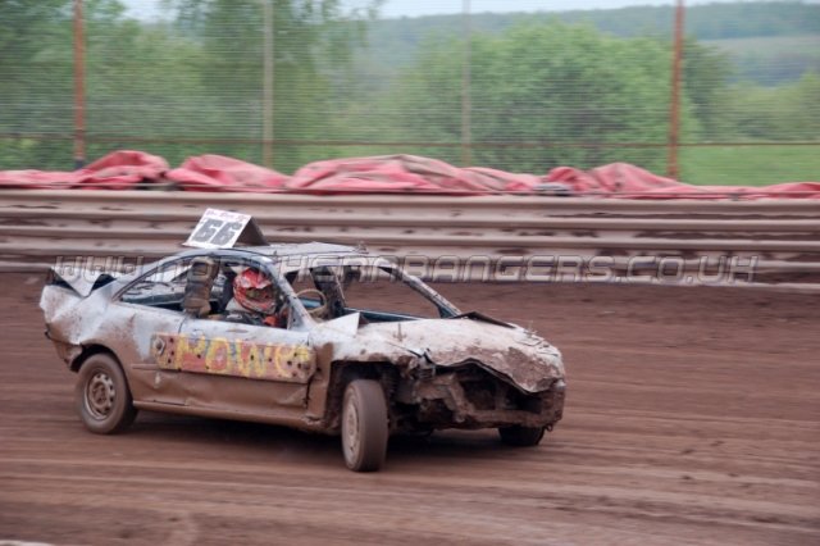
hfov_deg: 17.5
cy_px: 273
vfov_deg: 11.7
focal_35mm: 117
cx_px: 410
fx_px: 2664
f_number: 5.6
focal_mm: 78
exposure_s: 1/200
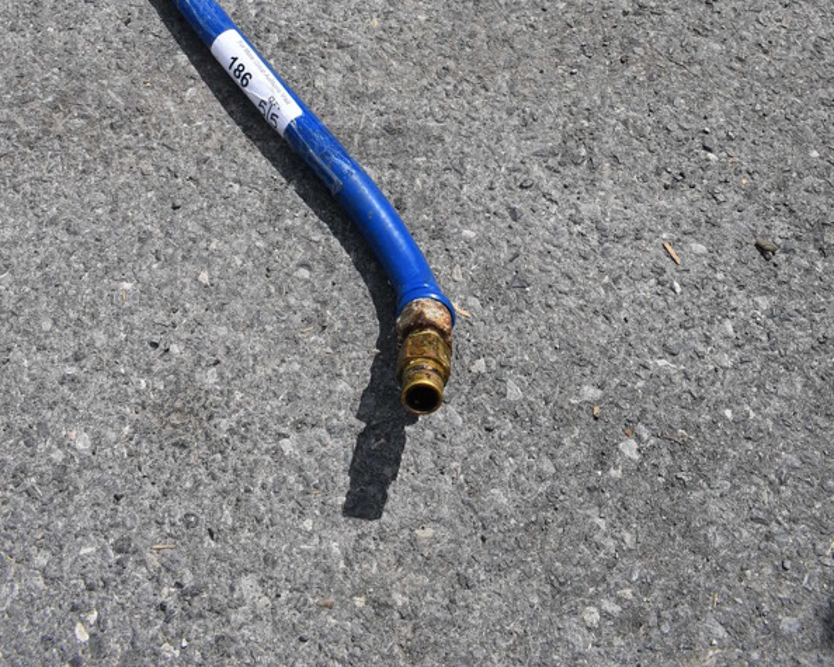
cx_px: 420
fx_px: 962
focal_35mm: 39
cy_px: 85
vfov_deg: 36.2
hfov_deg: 46.8
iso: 200
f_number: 9
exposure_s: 1/800
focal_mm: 18
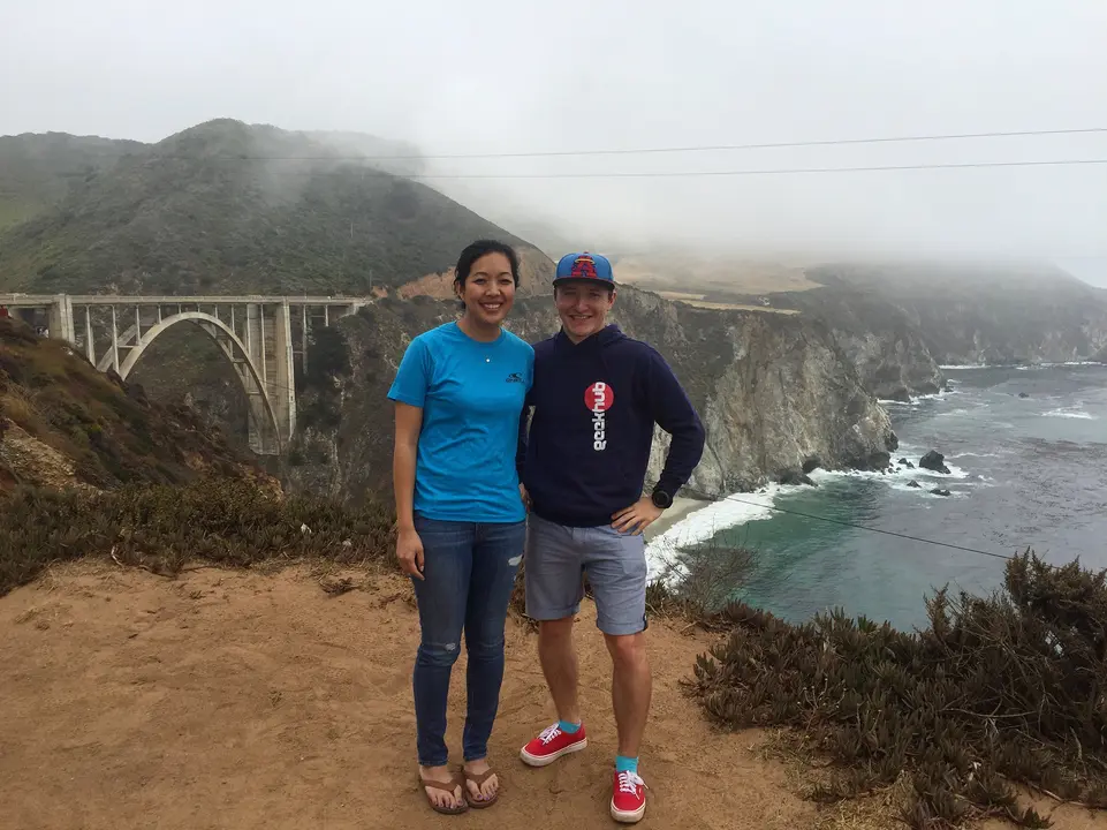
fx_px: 927
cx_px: 554
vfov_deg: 48.2
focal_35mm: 29
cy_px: 415
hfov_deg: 61.7
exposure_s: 1/2475
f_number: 2.2
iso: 32
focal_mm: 4.15
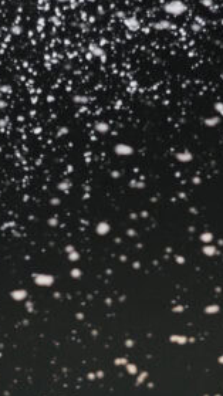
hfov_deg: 6.3
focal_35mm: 192
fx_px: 2018
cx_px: 77
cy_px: 629
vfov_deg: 10.7
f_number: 1.6
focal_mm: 50
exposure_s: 1/160
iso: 1600
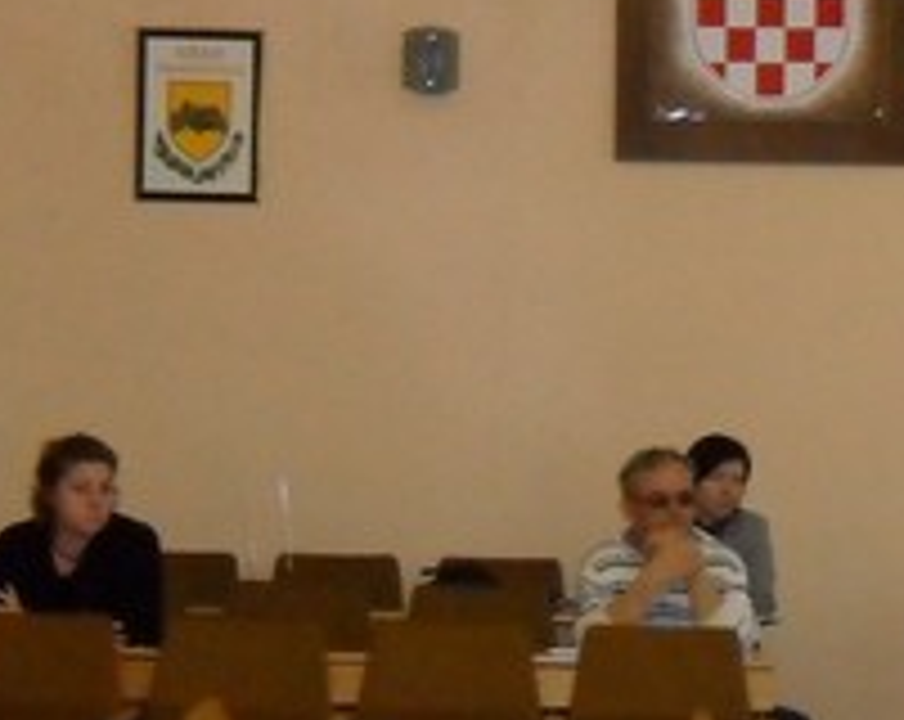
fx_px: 2911
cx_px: 679
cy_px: 479
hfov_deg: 17.6
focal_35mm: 109
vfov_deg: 14.1
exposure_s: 1/45
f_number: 3.7
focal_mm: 5.7
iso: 400
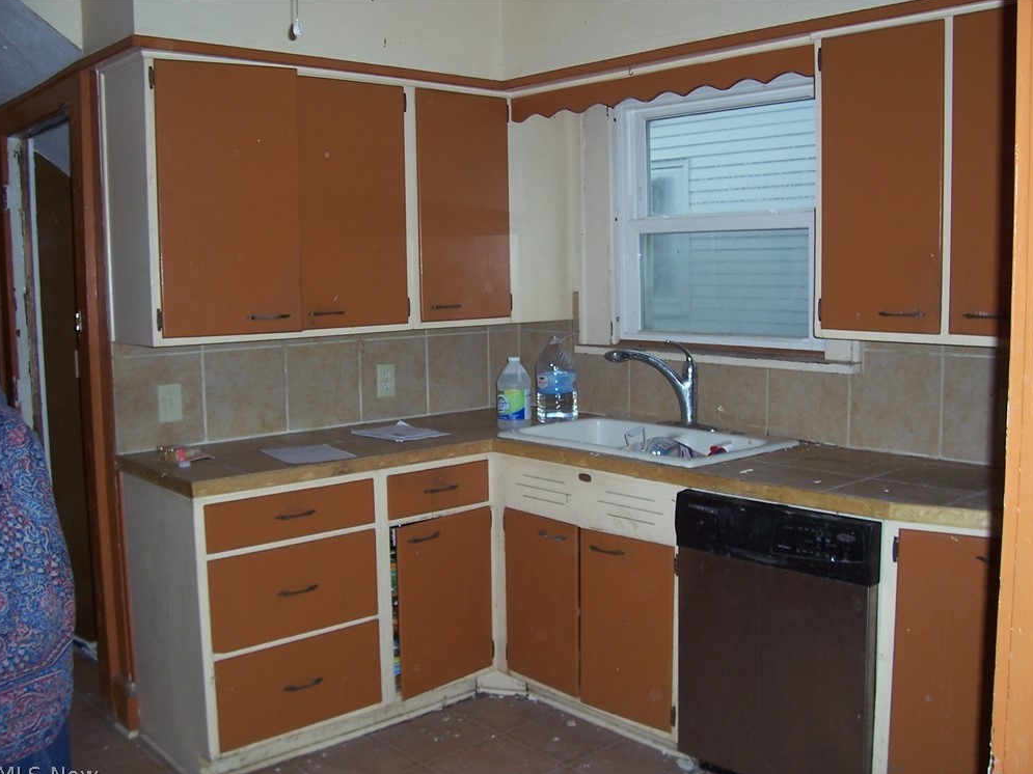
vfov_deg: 40.7
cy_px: 394
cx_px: 522
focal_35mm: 35
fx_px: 1044
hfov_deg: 52.6
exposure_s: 1/60
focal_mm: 5.6
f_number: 2.7
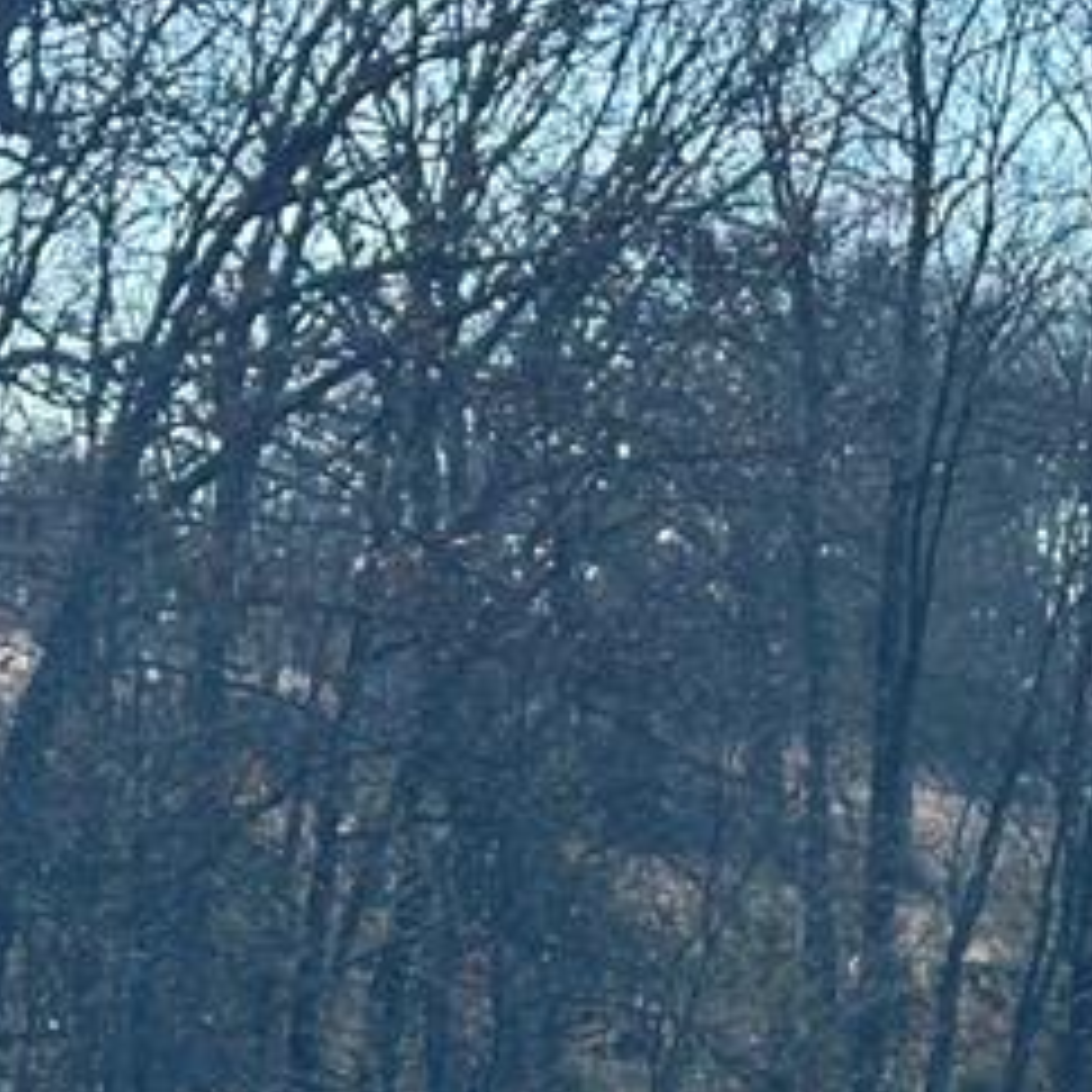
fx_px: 6389
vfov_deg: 9.5
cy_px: 1537
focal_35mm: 179
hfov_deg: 9.6
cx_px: 1469
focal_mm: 6.86
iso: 64
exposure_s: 1/2410
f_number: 1.78
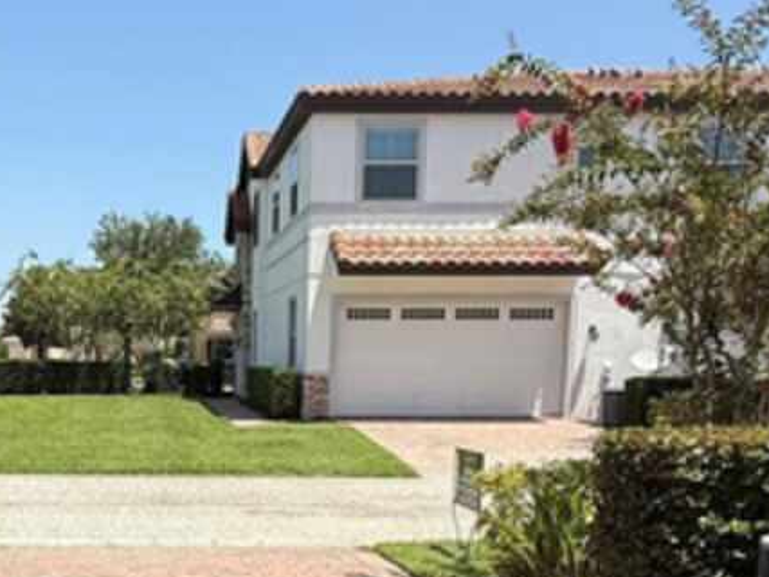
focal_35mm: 42
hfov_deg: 42.2
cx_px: 124
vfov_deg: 33.0
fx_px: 933
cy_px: 489
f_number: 2.2
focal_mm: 2.22
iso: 50
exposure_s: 1/2320
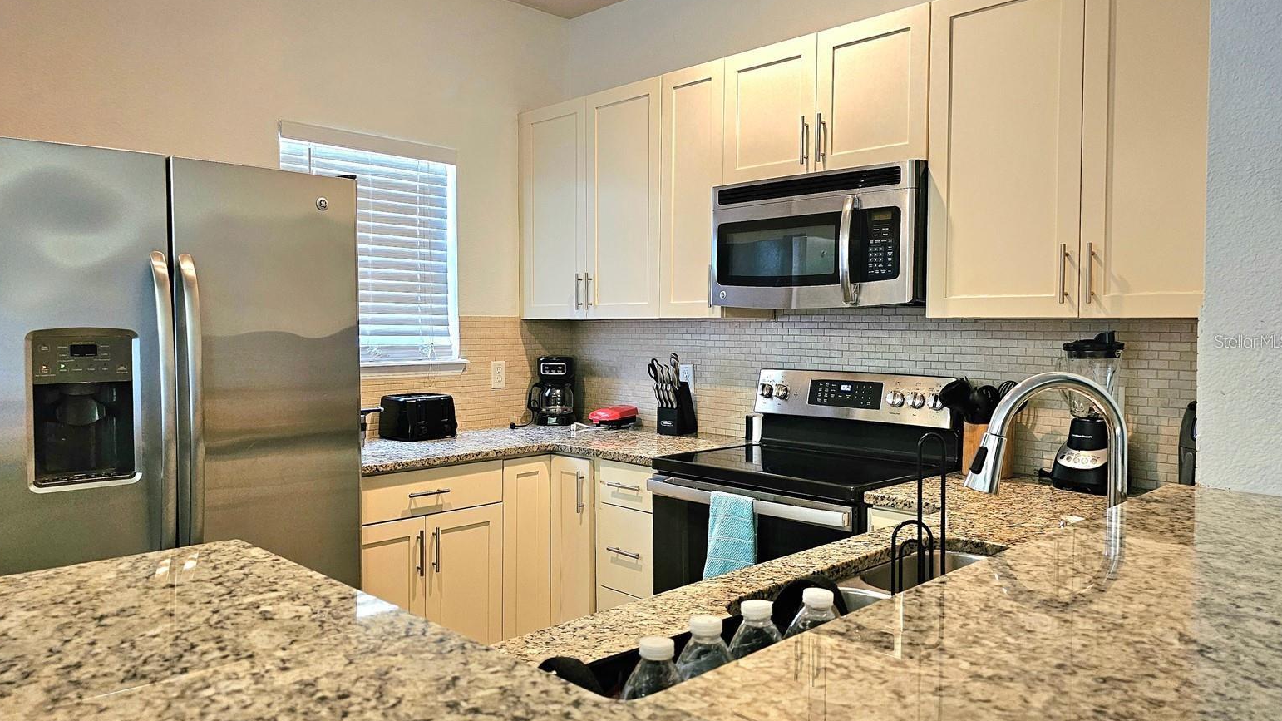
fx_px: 884
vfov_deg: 44.4
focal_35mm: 26
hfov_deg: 71.9
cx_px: 628
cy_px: 341
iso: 800
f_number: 1.7
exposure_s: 1/120
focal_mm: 6.3
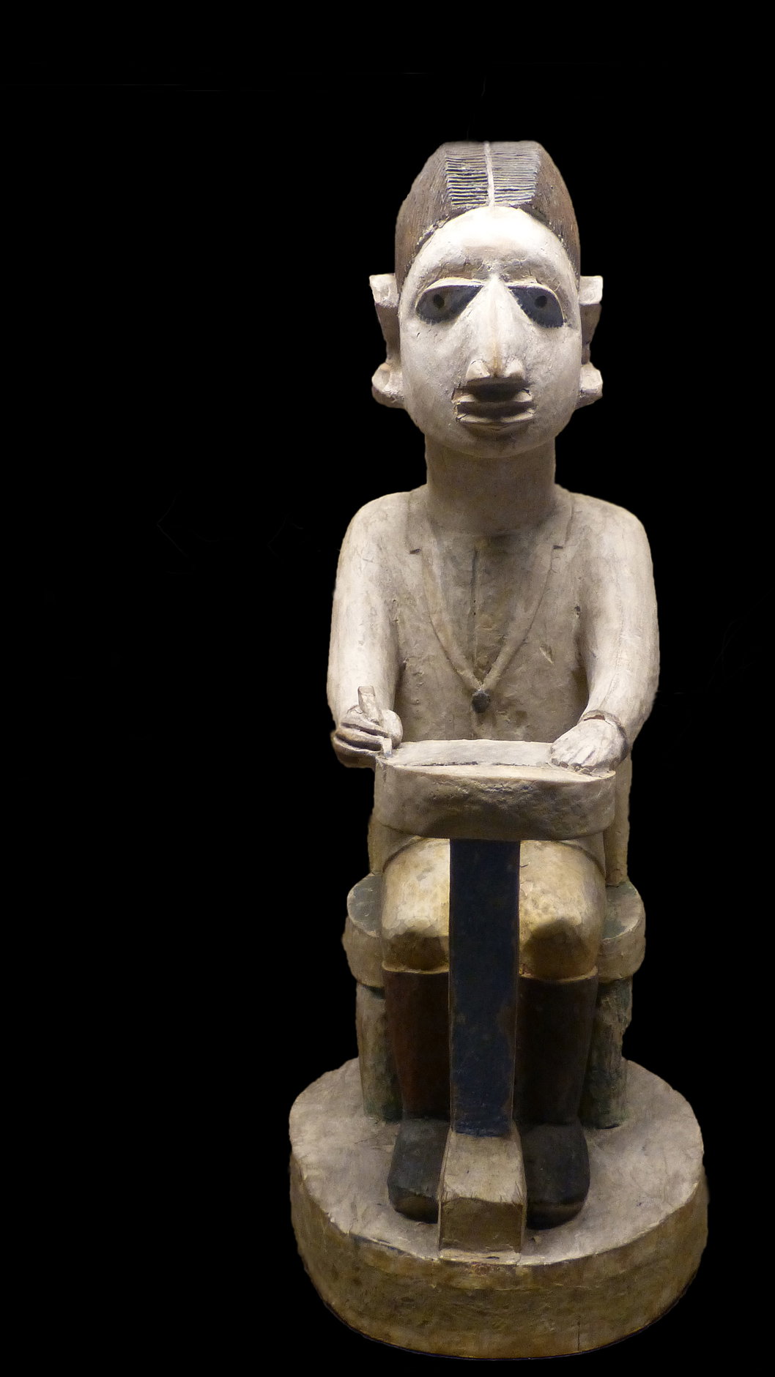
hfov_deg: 28.3
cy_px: 730
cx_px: 481
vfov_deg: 48.3
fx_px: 1534
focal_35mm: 42
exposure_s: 1/13
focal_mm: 6.1
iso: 400
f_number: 3.7
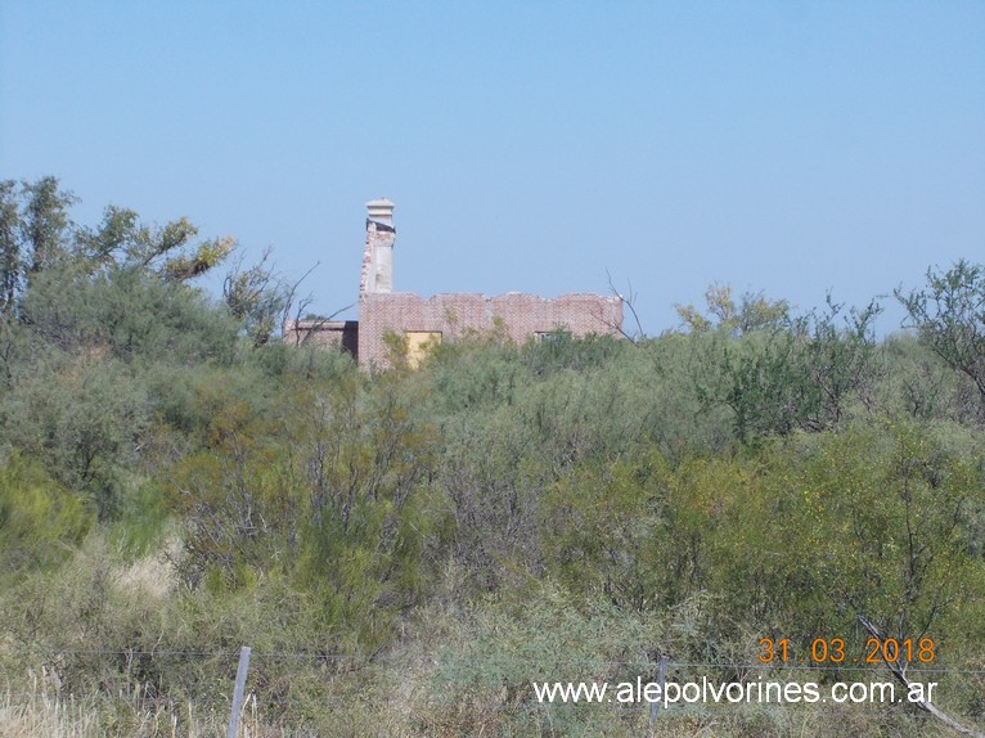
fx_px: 3982
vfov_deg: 10.6
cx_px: 492
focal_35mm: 140
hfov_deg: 14.1
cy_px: 369
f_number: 6.8
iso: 80
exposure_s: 1/250
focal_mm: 20
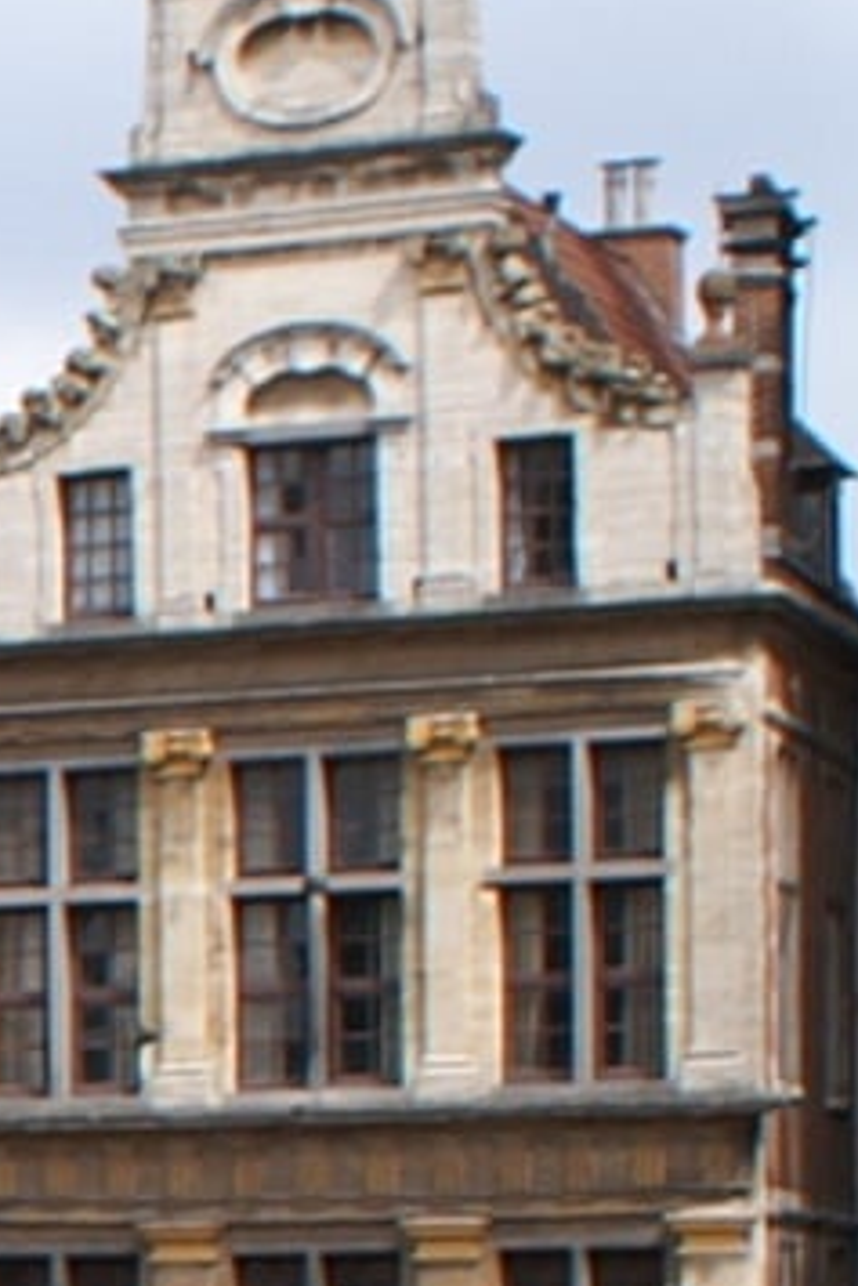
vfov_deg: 10.6
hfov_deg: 6.3
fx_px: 6785
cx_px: -2252
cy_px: 1569
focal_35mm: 190
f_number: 5
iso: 100
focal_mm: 18
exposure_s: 1/500
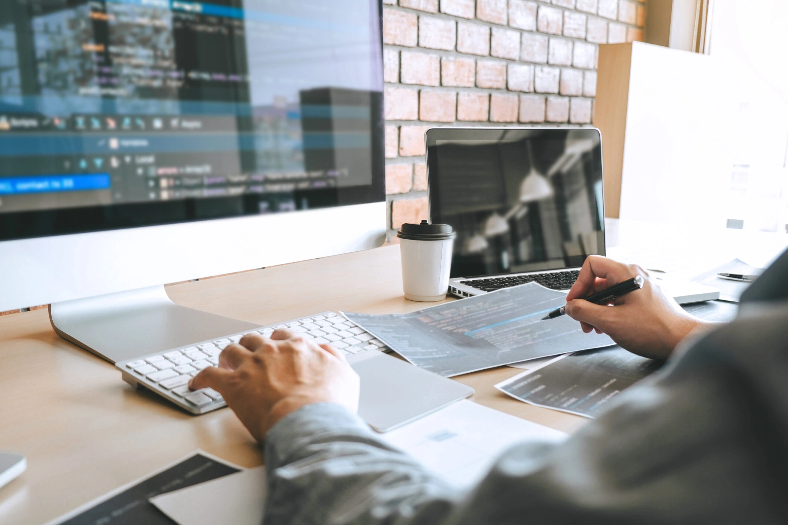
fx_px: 788
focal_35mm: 36
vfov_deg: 36.8
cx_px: 379
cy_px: 300
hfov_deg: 53.1
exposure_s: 1/80
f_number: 3.2
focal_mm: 20.5
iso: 400
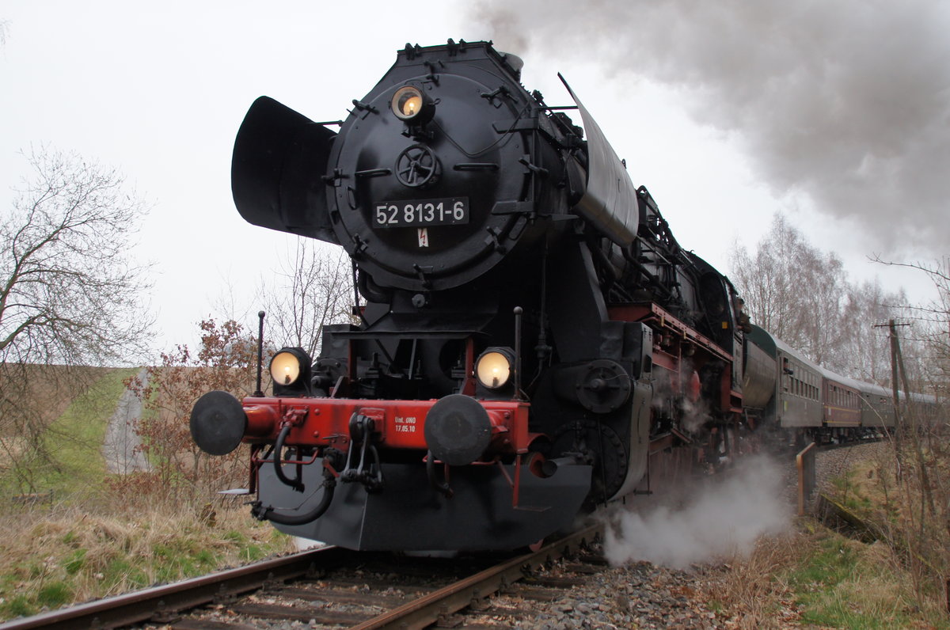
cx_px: 475
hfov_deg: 52.0
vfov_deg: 35.8
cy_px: 315
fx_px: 975
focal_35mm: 37
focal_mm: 18
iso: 160
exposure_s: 1/500
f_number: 3.5
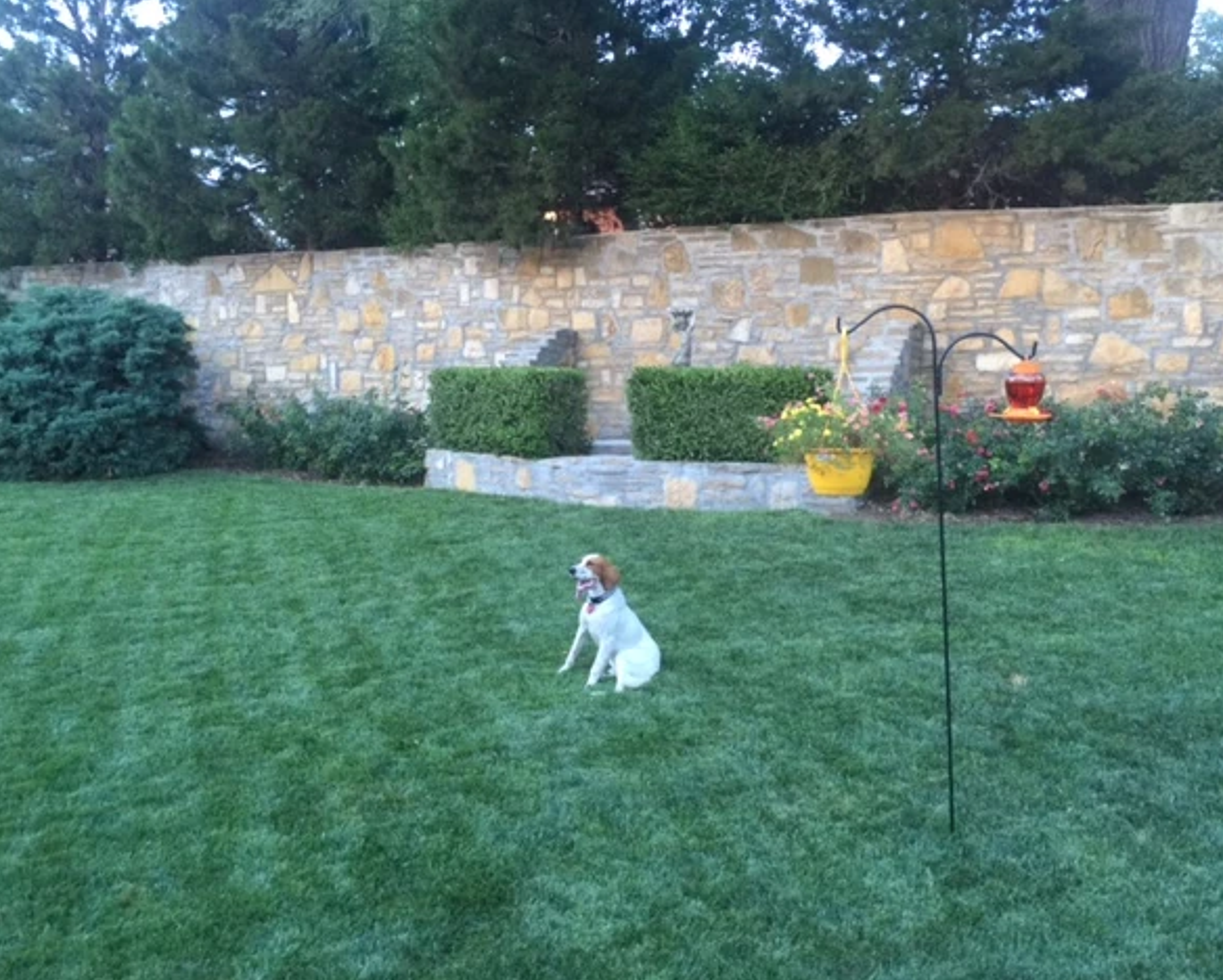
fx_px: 1123
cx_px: 565
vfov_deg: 47.2
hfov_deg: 57.1
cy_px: 498
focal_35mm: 31
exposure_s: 1/15
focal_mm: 4.15
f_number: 2.2
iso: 50
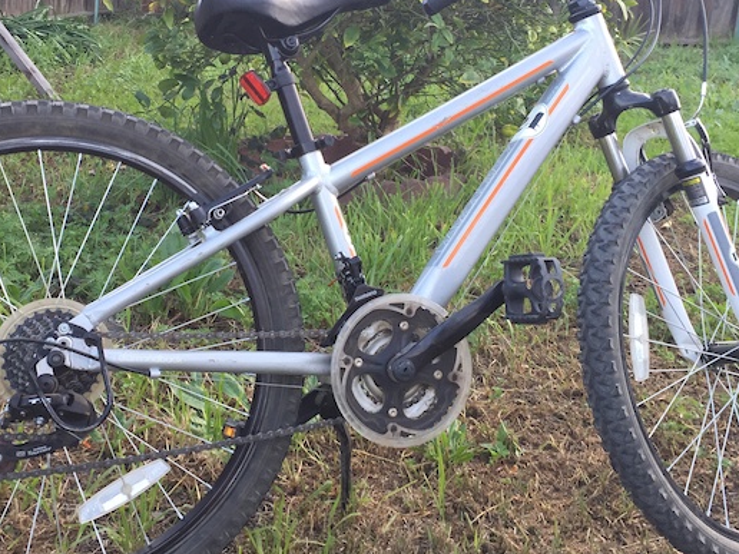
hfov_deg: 41.9
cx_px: 305
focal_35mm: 45
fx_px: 961
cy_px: 235
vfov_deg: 32.1
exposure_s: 1/120
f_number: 2.2
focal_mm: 4.15
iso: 50
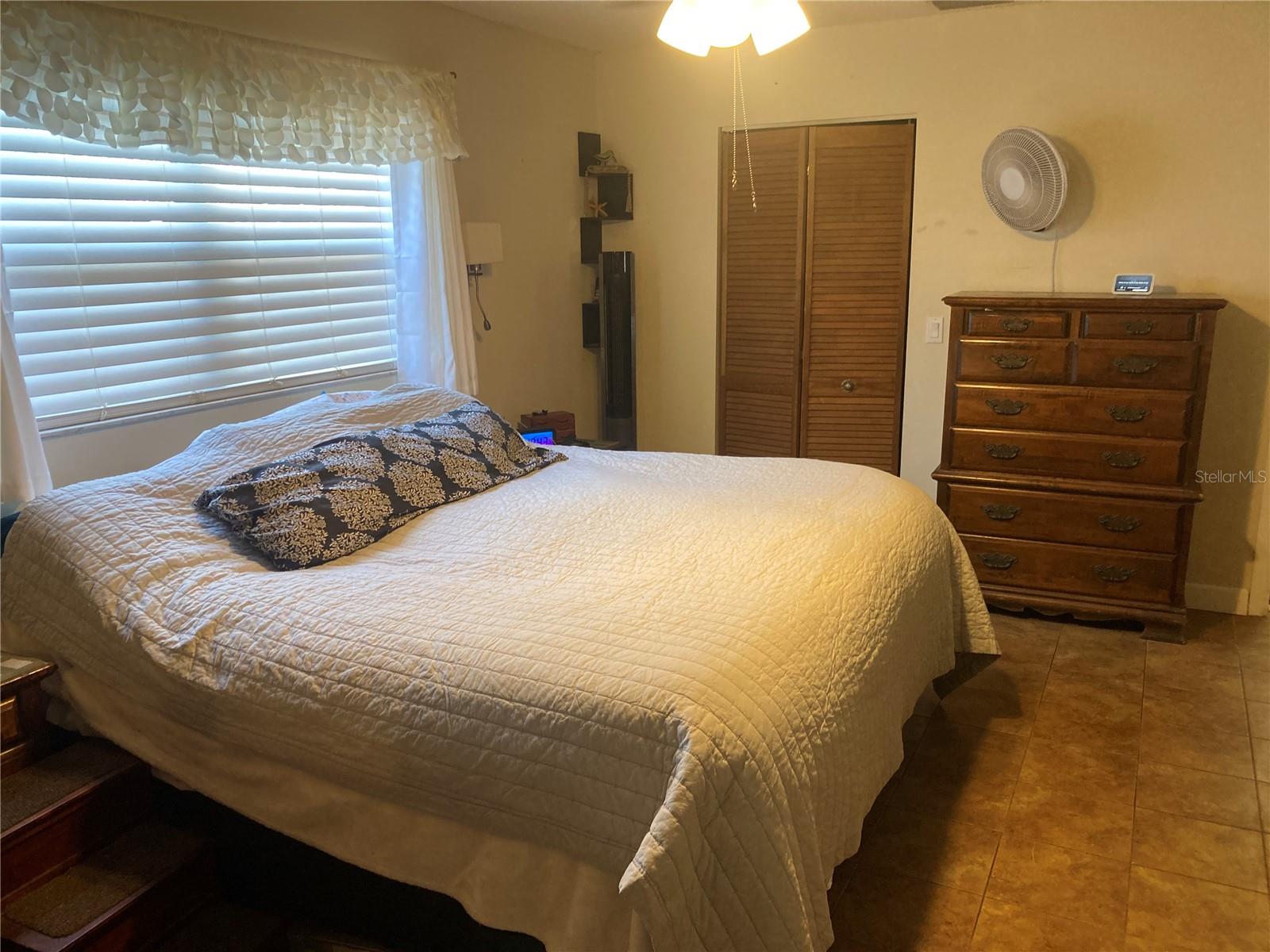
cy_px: 476
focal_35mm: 28
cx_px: 635
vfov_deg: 49.7
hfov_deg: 63.4
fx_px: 1027
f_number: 1.8
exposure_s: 1/60
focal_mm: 3.99
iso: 125
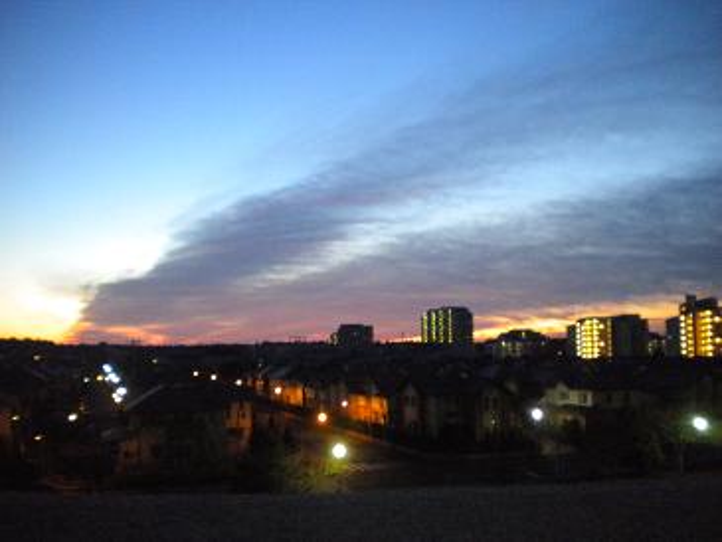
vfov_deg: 40.7
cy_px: 271
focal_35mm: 35
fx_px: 730
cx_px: 361
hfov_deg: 52.6
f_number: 3.1
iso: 800
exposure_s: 1/7.4
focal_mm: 6.3
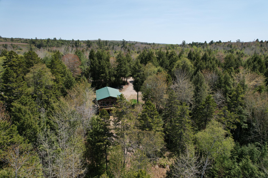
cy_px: 89
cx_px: 134
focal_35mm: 22
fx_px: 164
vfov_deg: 57.2
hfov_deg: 78.6
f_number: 2.8
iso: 100
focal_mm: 8.38
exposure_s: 1/1600
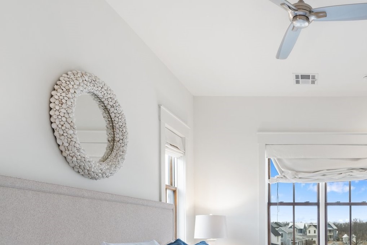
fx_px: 326
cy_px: 233
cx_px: 321
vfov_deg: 37.6
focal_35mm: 32
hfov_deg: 52.6
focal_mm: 16
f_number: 8
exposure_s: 1/2.5
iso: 100
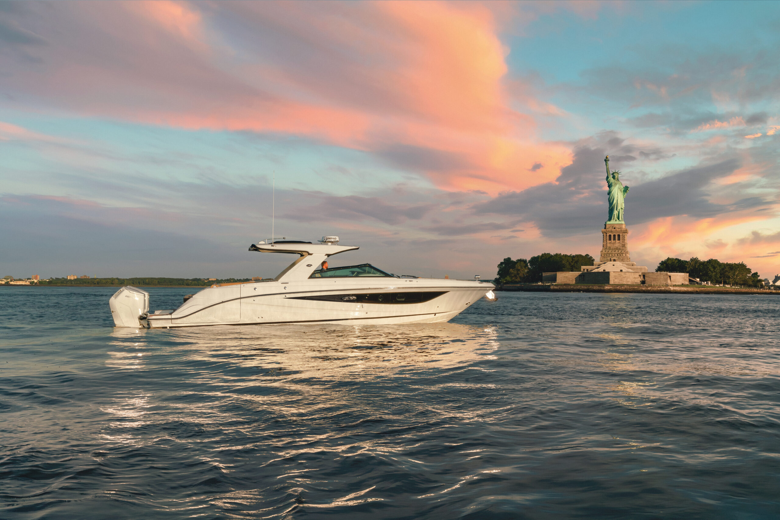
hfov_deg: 54.4
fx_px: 758
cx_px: 390
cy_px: 260
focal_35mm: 35
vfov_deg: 37.9
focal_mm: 35
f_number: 22
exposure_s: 1/400
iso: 400
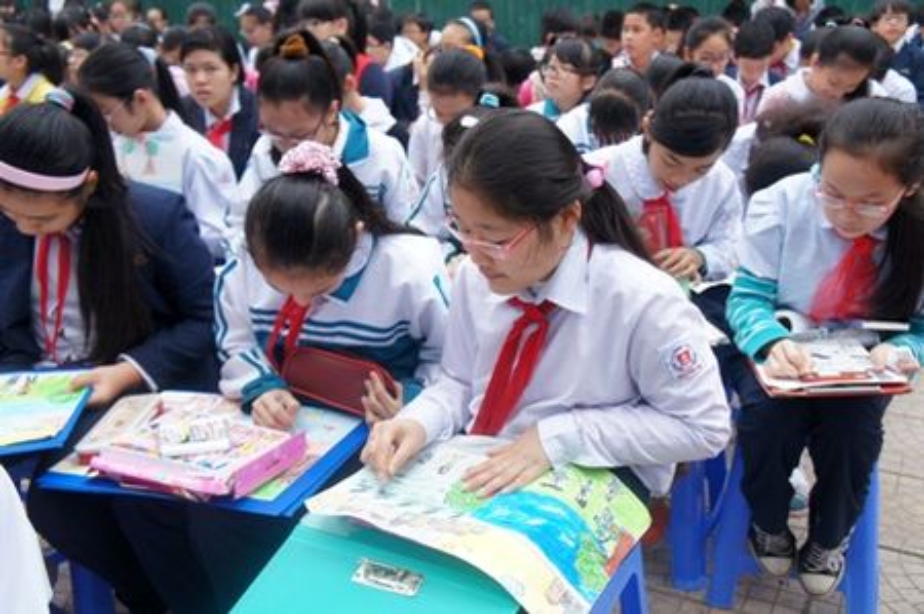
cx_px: 462
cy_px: 307
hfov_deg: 51.3
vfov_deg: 35.4
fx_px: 961
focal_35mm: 38
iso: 200
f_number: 4.5
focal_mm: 25
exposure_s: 1/200
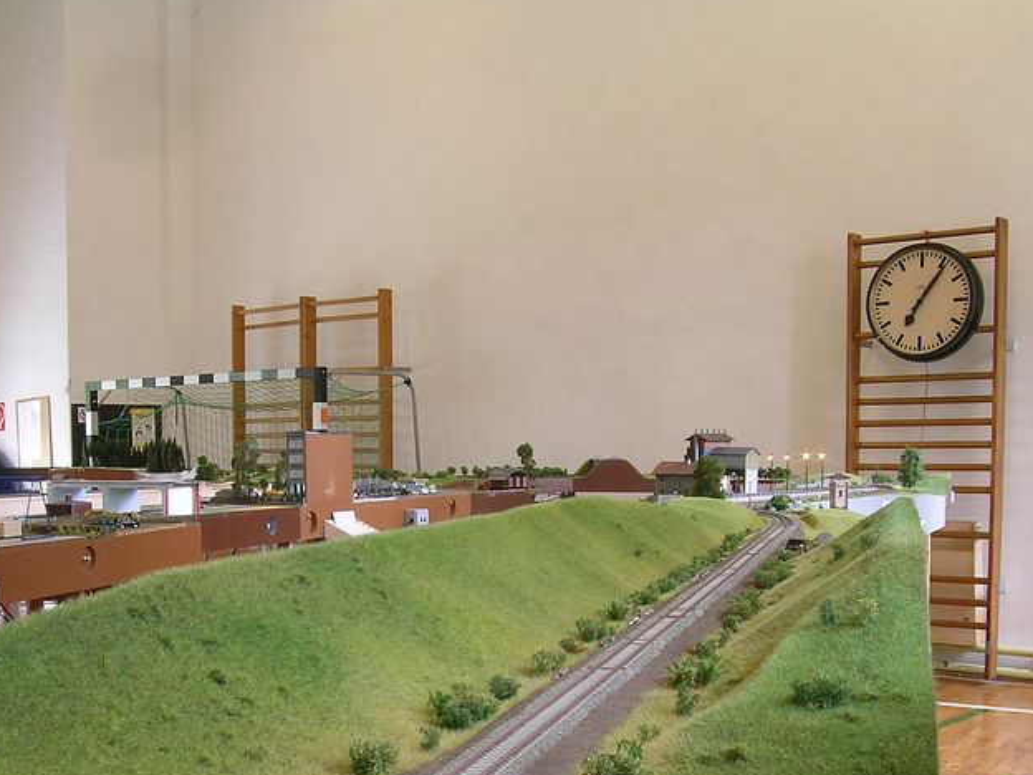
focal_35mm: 93
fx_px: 2775
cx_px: 462
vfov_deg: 15.8
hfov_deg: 21.1
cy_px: 599
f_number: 7.9
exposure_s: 1.41
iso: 50
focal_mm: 5.8
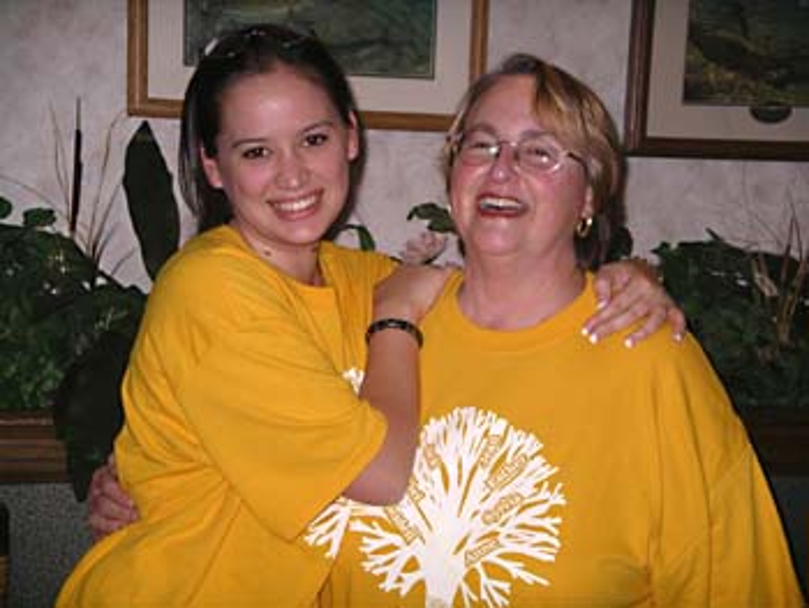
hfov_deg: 23.3
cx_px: 404
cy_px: 304
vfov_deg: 17.6
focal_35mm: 84
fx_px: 1964
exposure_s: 1/60
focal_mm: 17.4
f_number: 3.6
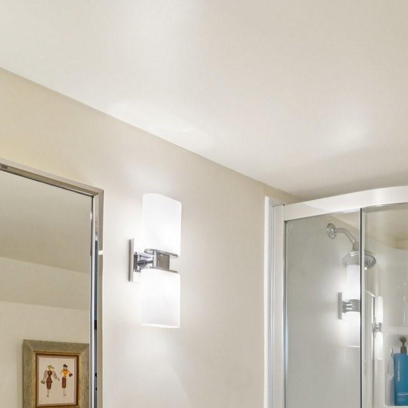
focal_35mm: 38
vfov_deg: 39.3
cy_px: 397
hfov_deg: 38.5
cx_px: 415
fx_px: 507
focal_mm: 10
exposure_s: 1/30
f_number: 8
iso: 320
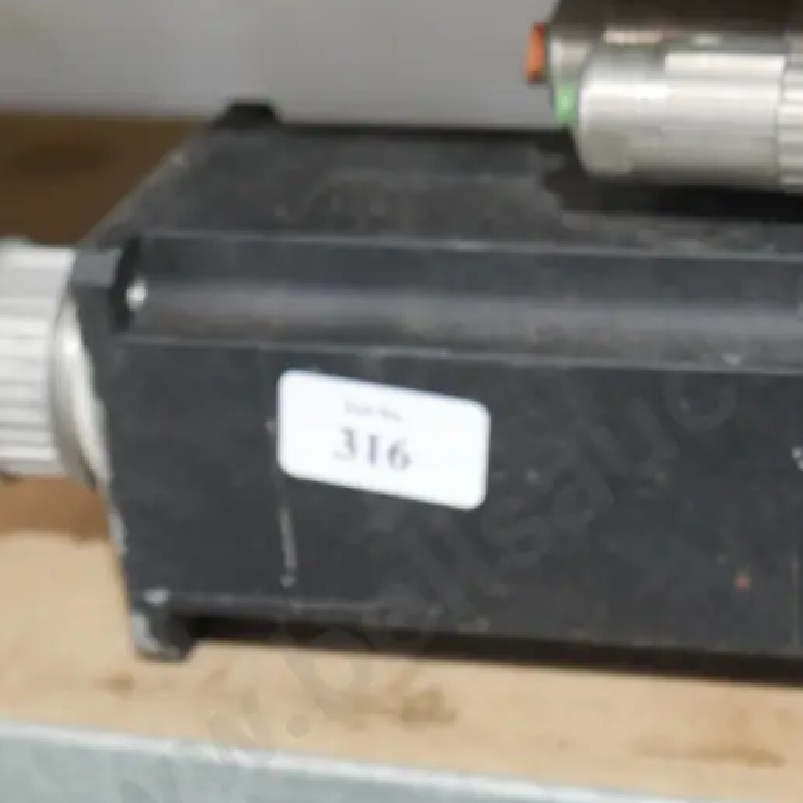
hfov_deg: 20.4
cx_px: 646
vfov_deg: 20.6
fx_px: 2205
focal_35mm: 84
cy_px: 433
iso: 2500
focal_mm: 24
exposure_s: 1/60
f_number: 5.2
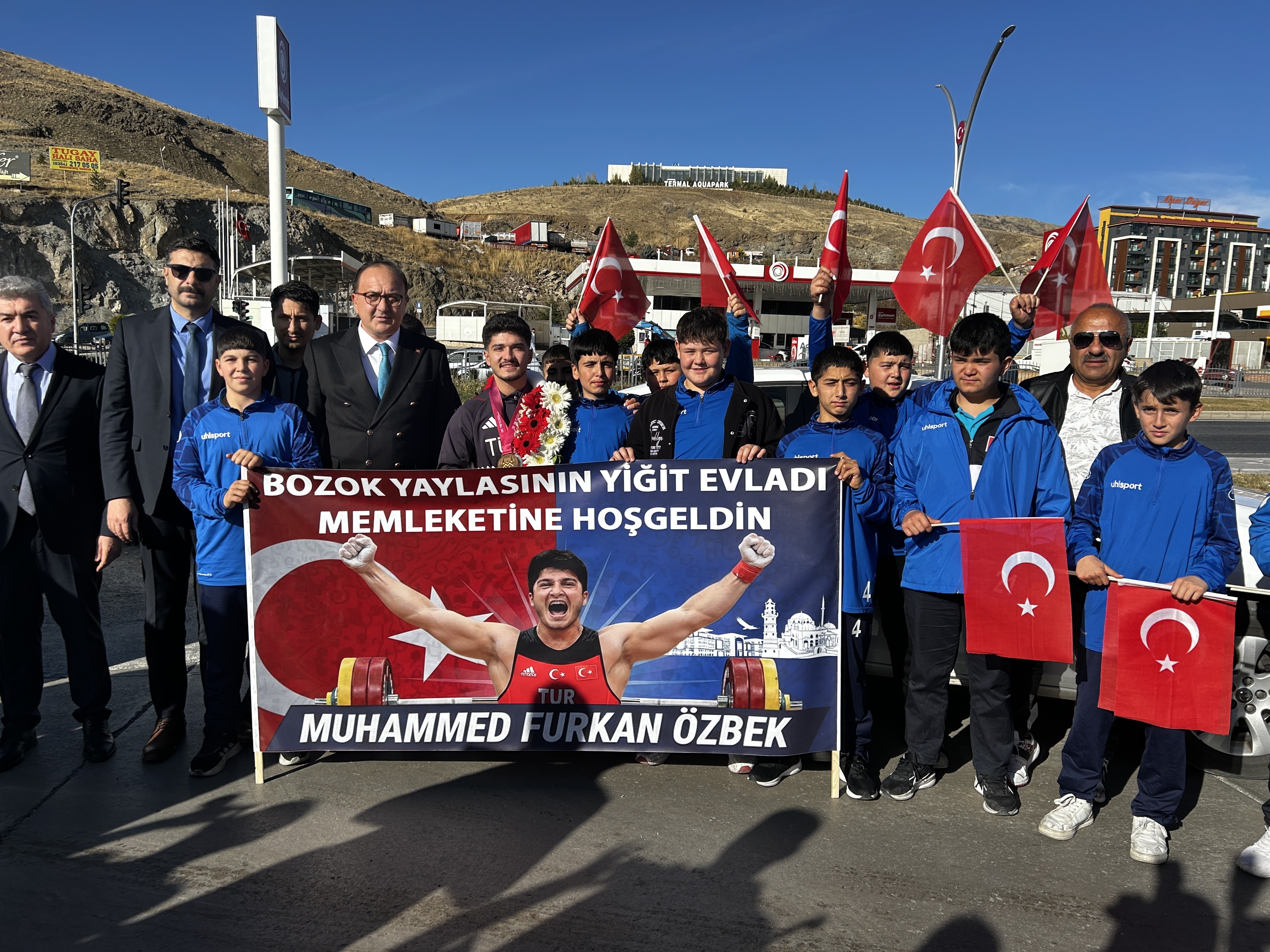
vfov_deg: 53.1
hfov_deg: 67.3
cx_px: 635
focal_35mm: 26
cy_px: 476
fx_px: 954
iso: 50
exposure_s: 1/3968
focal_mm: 5.7
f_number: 1.5
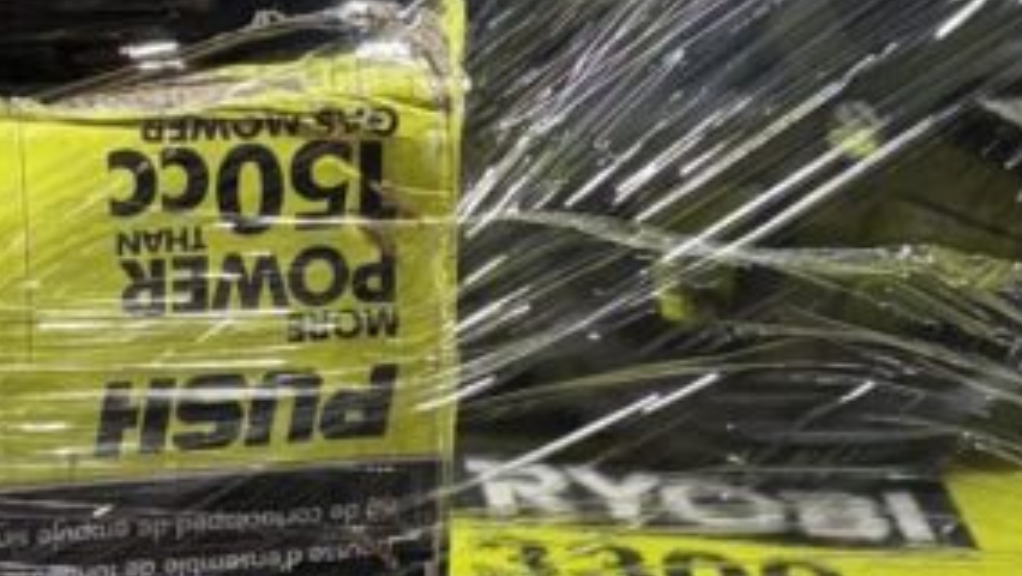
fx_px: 4148
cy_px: 144
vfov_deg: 7.9
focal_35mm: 153
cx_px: 266
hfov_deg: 14.0
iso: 100
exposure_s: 1/60
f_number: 1.6
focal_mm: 5.96
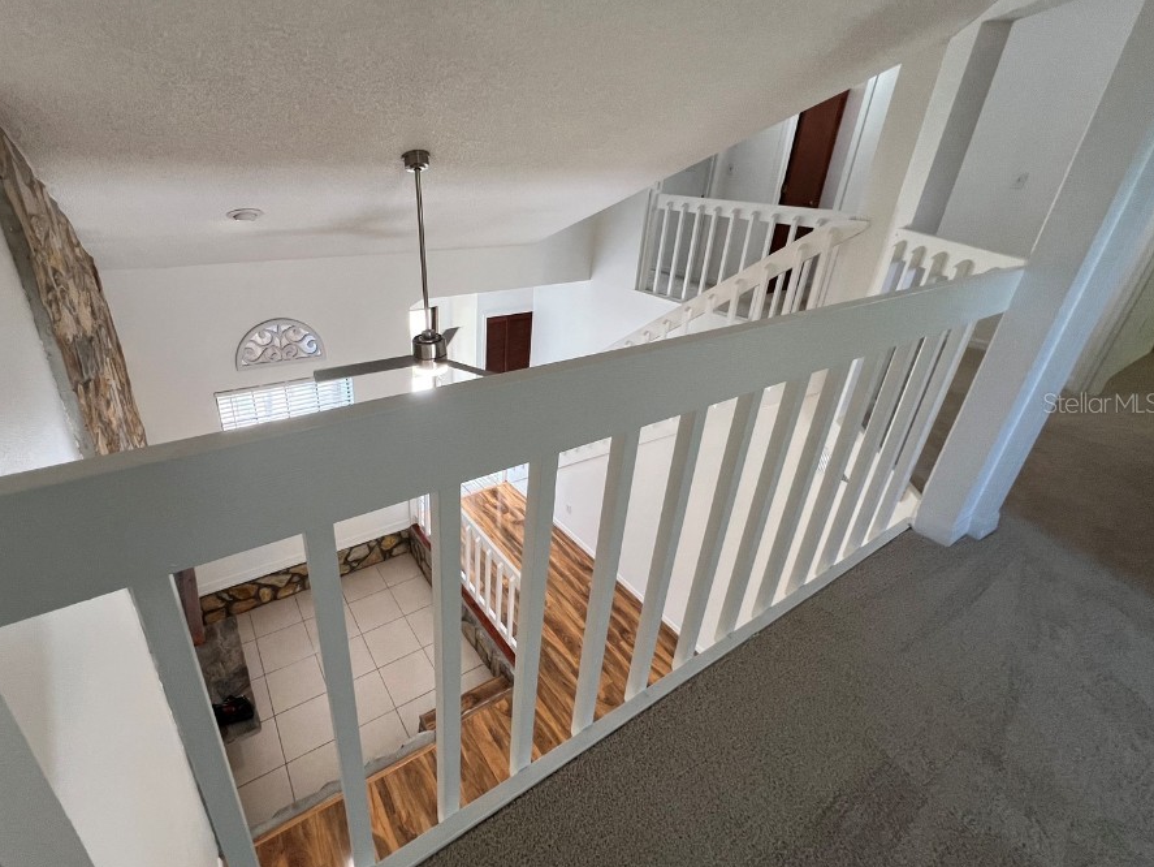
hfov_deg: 97.6
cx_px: 500
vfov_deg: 81.7
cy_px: 402
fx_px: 500
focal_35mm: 15
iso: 125
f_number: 1.8
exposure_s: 1/120
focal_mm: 1.57
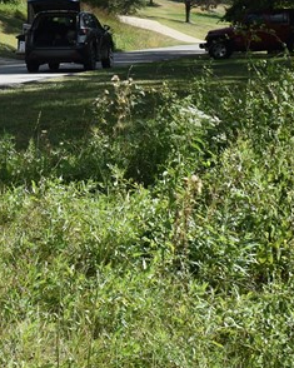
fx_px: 1360
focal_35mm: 125
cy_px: 151
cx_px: -54
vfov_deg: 15.4
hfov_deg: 12.1
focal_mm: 24
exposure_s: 1/250
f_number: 8
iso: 110
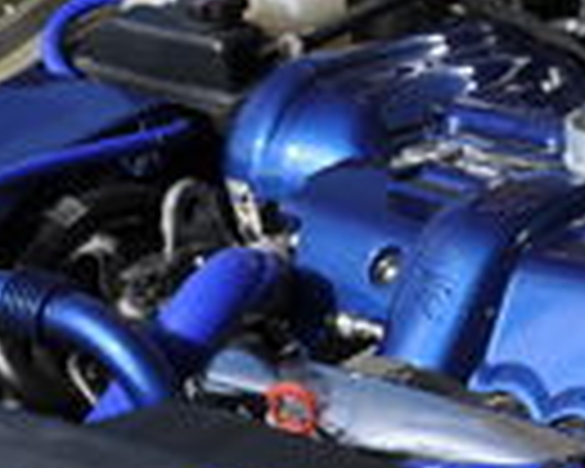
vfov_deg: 11.1
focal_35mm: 138
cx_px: 963
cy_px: 376
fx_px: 2389
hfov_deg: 13.0
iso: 200
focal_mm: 20
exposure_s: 1/400
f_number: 10
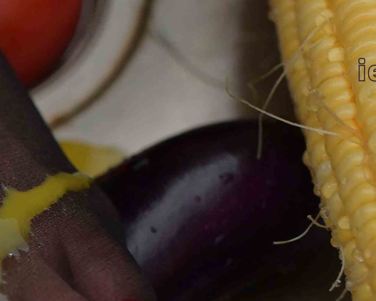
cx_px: -195
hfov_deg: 14.5
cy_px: 322
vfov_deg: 12.4
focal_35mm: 123
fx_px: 1369
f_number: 3.2
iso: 1250
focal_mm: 35
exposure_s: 1/200
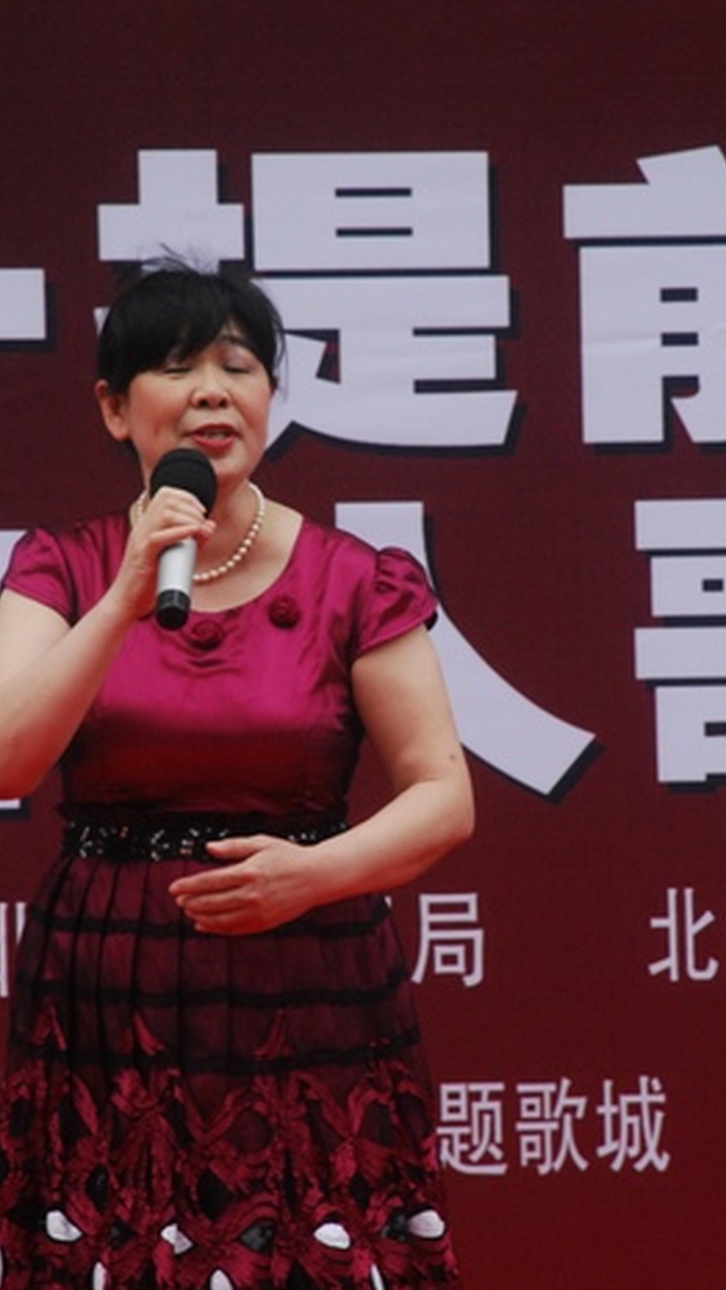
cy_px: 646
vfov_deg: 6.8
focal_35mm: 319
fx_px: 10914
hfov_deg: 3.8
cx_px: 424
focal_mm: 135
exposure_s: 1/1000
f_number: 6.3
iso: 800
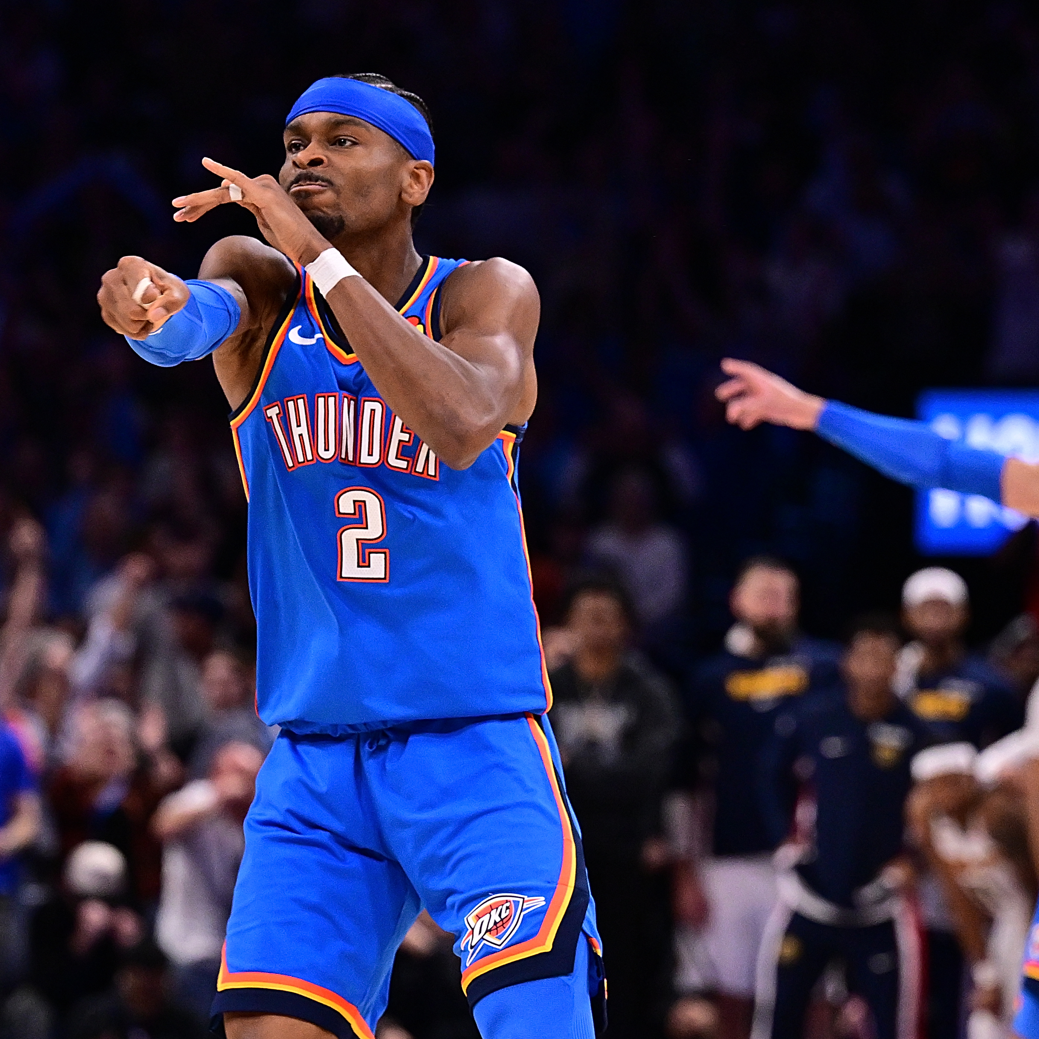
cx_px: 328
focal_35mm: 230
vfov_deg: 7.6
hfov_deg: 7.6
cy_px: 520
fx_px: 7810
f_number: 2.8
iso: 2500
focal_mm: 120
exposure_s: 1/1250
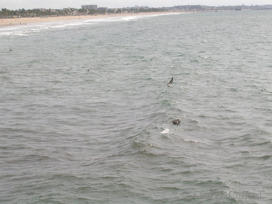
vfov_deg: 9.2
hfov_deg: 12.2
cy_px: 102
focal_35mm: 162
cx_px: 136
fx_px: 1273
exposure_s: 1/175
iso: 50
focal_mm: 16.2
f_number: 8.2
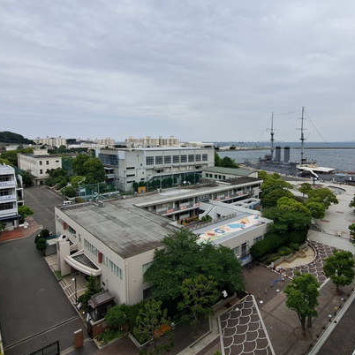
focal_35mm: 20
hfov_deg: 74.5
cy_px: 168
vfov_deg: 74.8
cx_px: 201
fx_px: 232
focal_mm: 1.74
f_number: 2.2
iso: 50
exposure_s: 1/1255
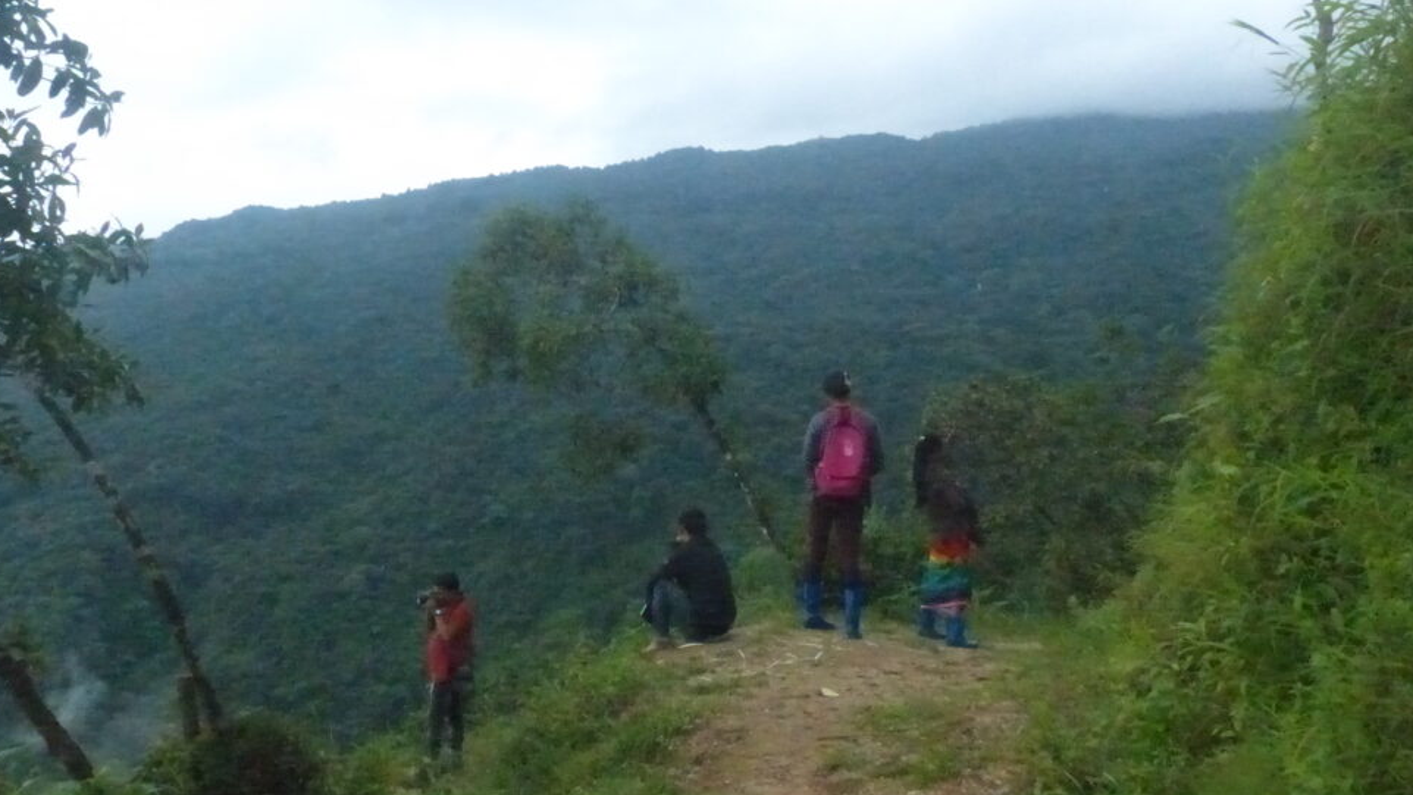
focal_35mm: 29
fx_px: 1086
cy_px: 328
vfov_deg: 40.0
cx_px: 686
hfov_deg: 66.1
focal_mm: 4.5
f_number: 8
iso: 3200
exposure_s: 1/2000
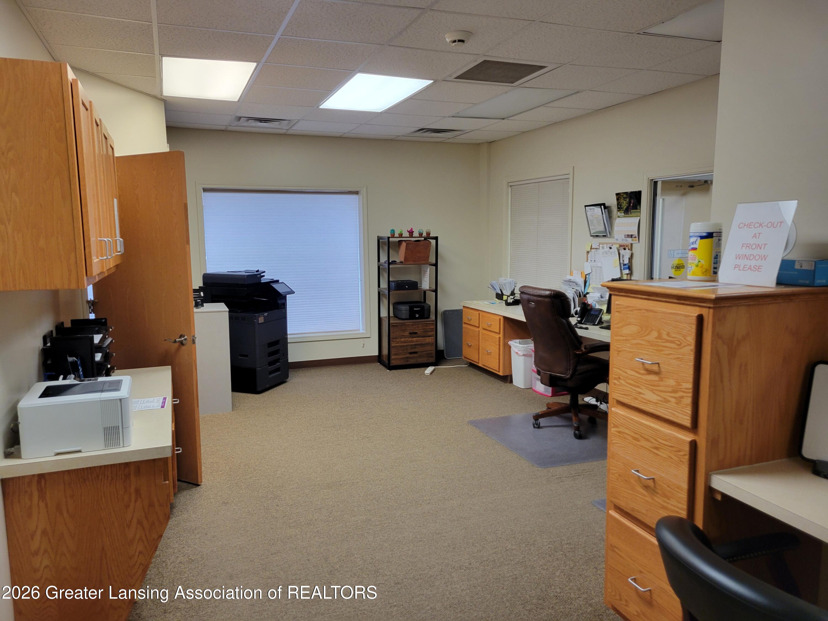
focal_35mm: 26
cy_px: 310
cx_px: 414
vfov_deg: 53.1
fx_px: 622
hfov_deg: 67.3
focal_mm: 5.4
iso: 160
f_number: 1.8
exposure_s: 1/120
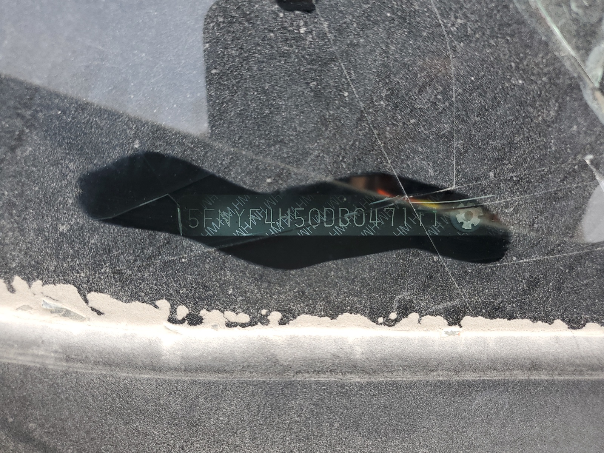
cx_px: 302
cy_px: 226
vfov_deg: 53.1
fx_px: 454
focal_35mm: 26
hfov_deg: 67.3
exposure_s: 1/147
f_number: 1.5
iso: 50
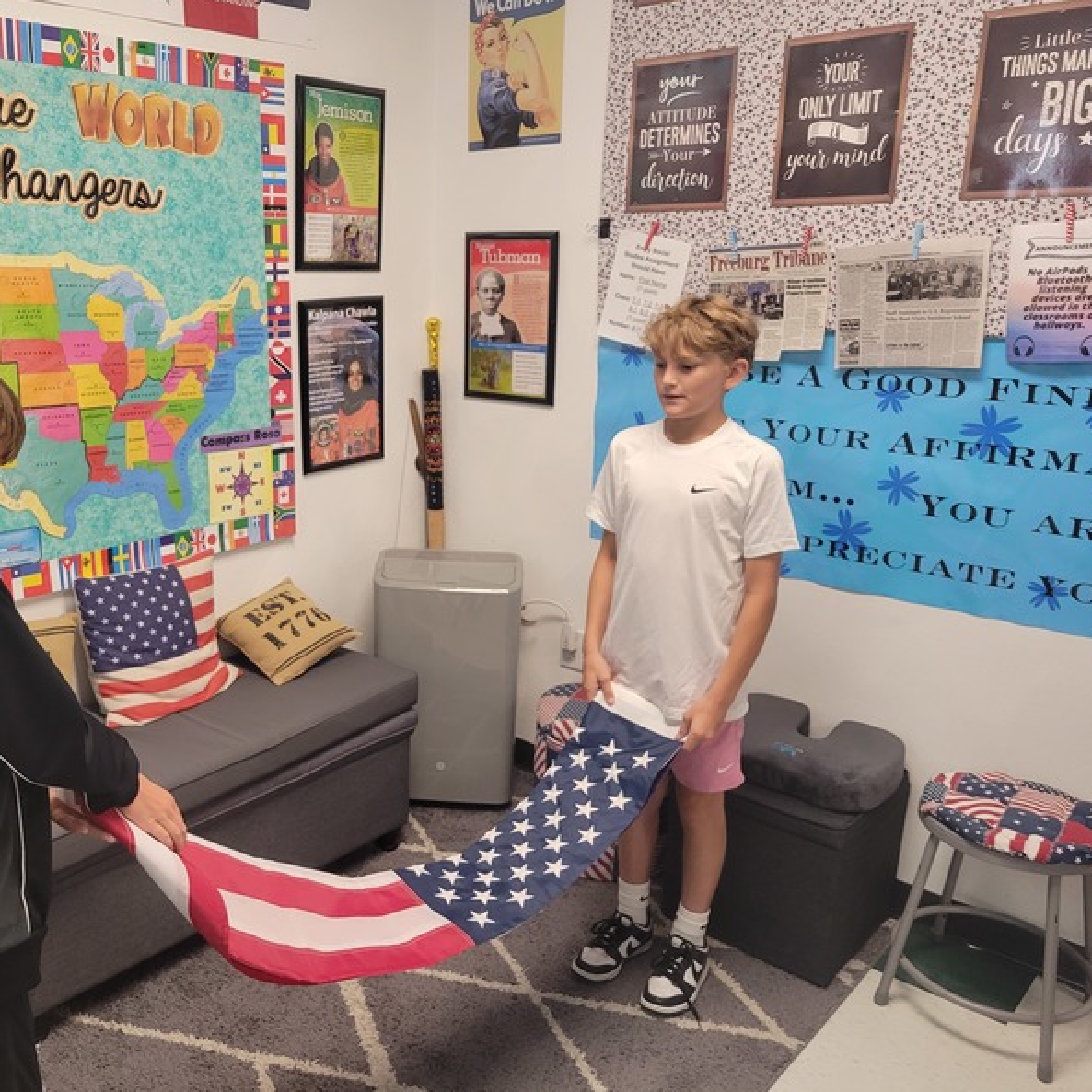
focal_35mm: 31
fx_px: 1106
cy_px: 545
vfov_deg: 52.5
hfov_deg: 51.7
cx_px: 383
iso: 250
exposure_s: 1/120
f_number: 1.8
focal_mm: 5.4
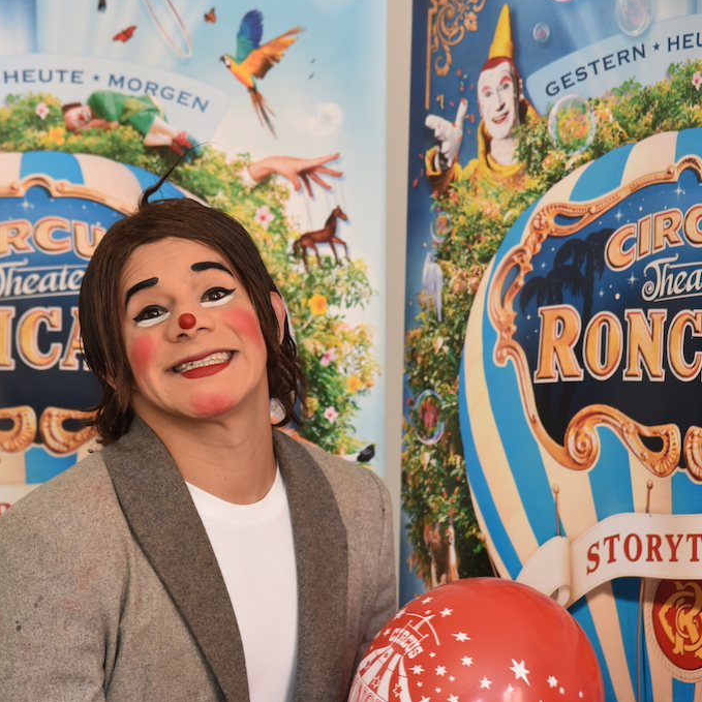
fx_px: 3533
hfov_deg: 11.3
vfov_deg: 11.3
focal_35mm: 154
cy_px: 350
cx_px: 264
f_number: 5
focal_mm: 120
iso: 800
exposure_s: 1/100
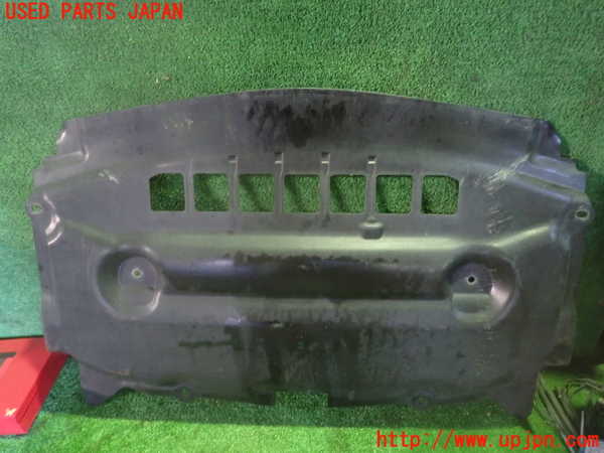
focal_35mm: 25
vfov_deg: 54.9
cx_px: 302
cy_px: 226
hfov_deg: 69.4
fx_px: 436
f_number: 2
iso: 800
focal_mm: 4.5
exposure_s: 1/20
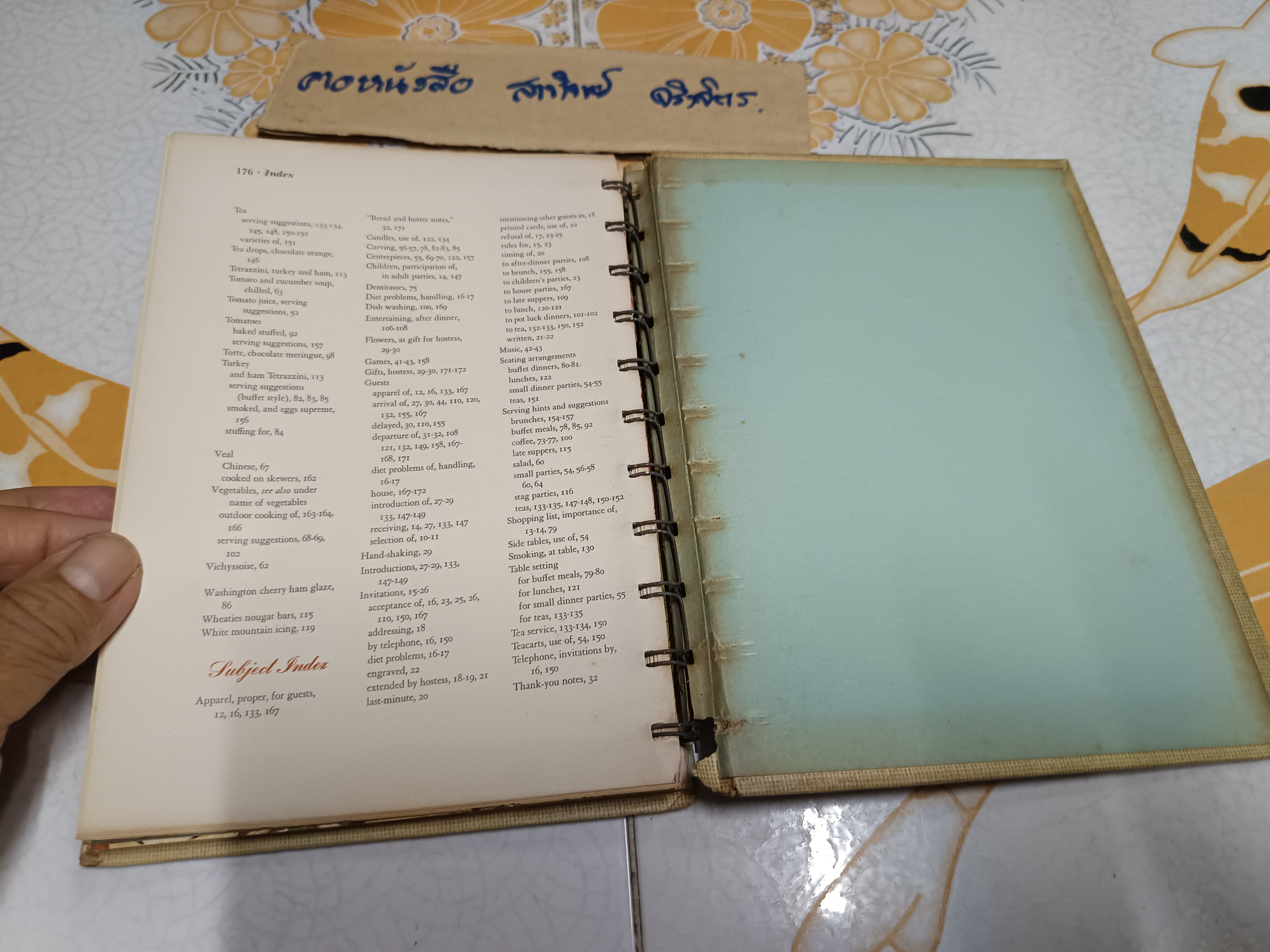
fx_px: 881
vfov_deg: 56.8
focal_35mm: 24
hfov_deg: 71.6
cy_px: 476
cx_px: 635
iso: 925
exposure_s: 1/33.3
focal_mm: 5.31
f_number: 1.7
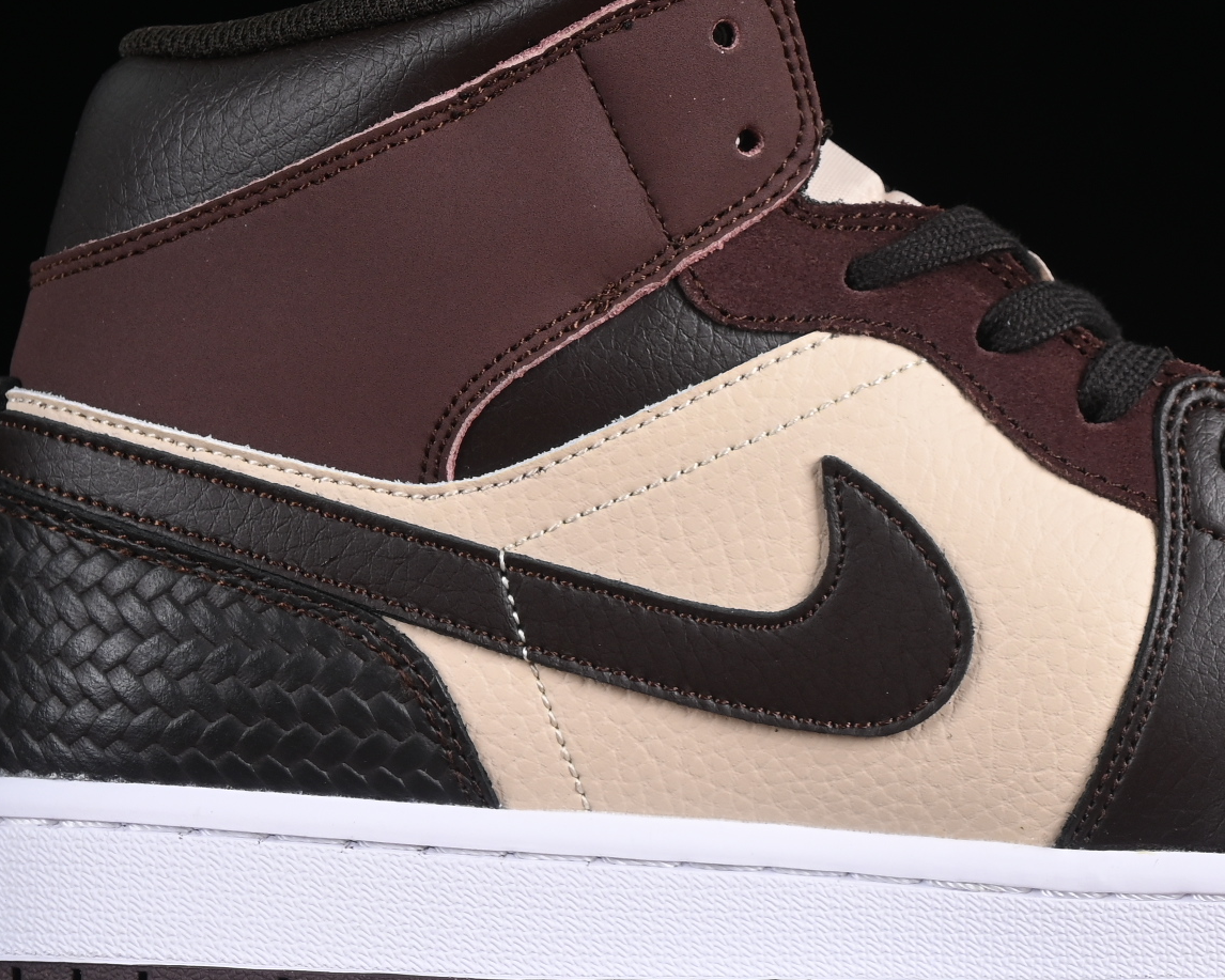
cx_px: 951
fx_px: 6200
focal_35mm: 171
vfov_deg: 9.0
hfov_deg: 11.3
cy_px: 413
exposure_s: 1/80
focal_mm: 50
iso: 160
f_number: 7.1
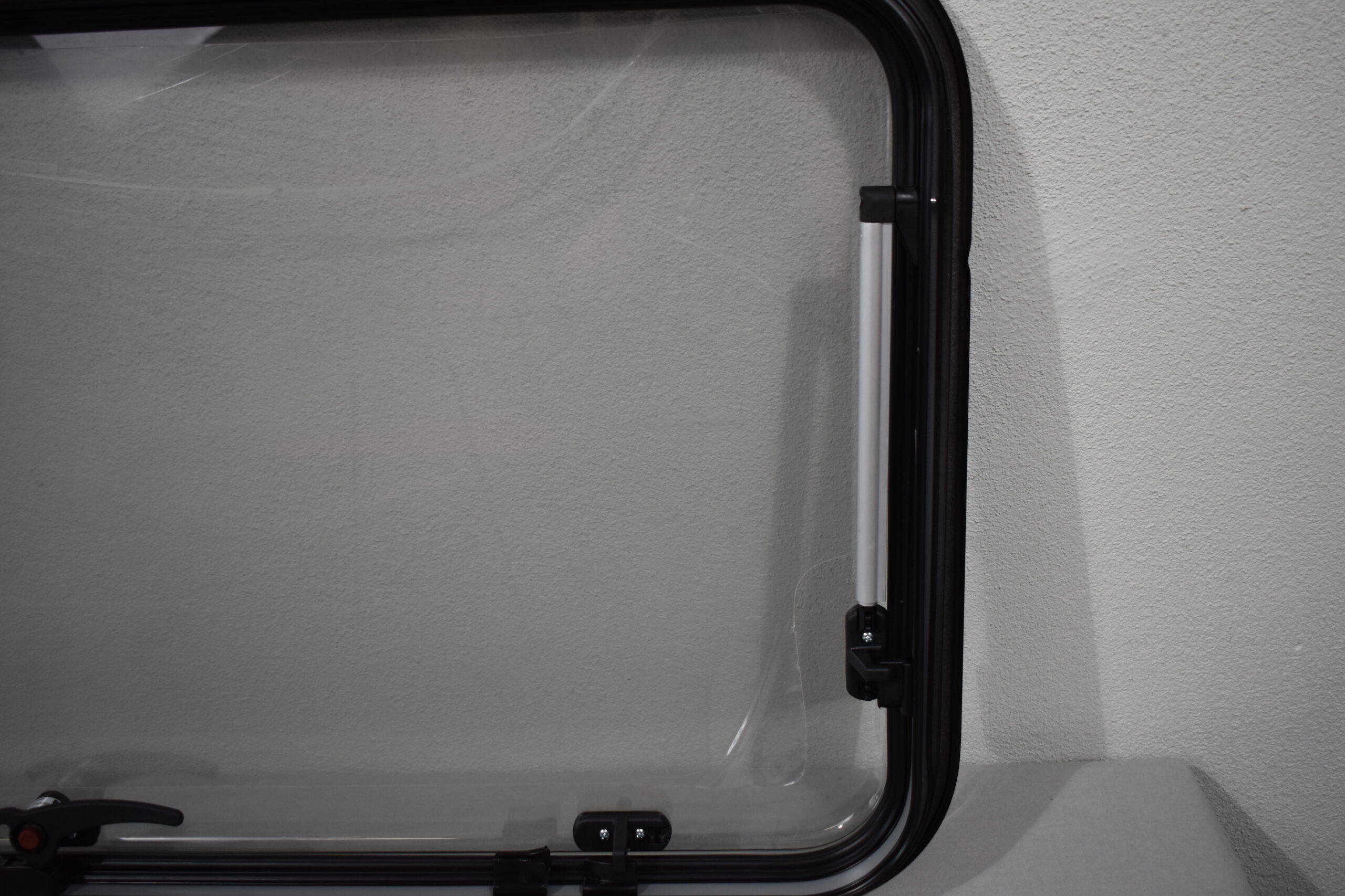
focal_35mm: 38
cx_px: 672
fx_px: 1401
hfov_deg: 51.3
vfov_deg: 35.5
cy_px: 448
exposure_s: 1/250
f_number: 4
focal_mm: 25
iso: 500
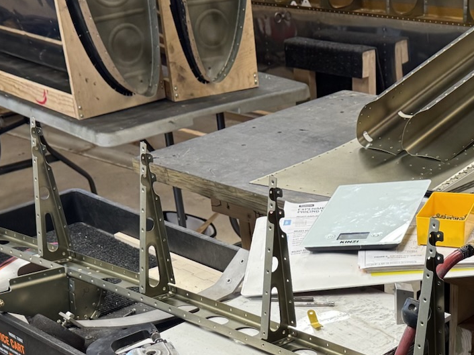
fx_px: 931
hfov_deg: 28.2
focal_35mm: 68
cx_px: 344
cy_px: 426
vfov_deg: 20.2
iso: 160
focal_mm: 6.76
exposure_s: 1/120
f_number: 1.78
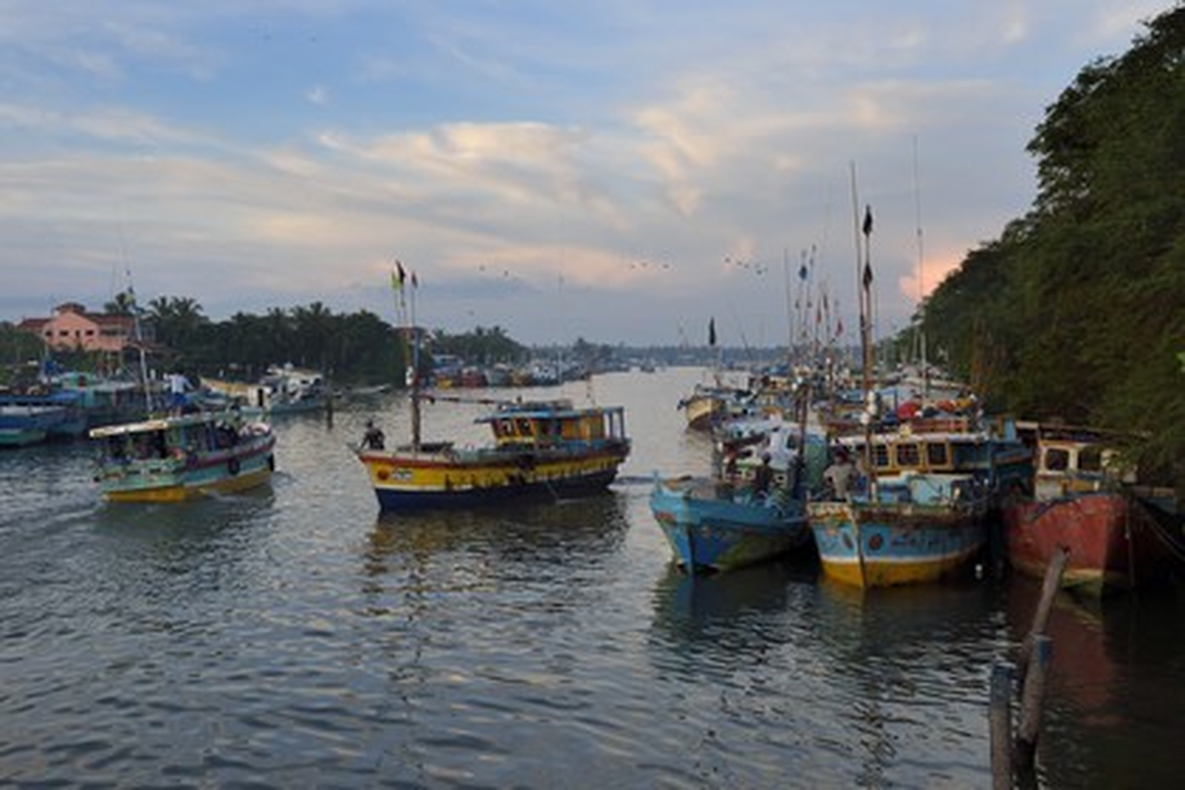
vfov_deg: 35.1
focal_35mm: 38
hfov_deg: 50.7
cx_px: 592
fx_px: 1251
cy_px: 395
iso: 800
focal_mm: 38
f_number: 10
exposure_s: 1/125
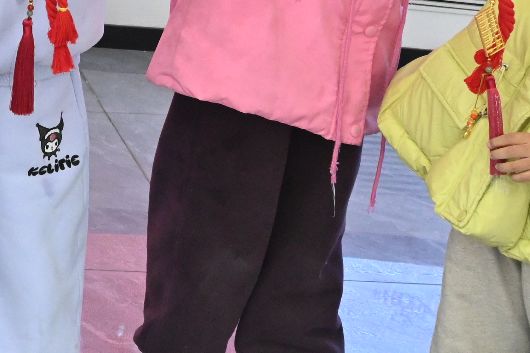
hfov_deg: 14.5
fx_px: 1899
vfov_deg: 10.2
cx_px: -338
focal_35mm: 129
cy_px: -219
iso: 3200
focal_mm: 26
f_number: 7.1
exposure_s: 1/200
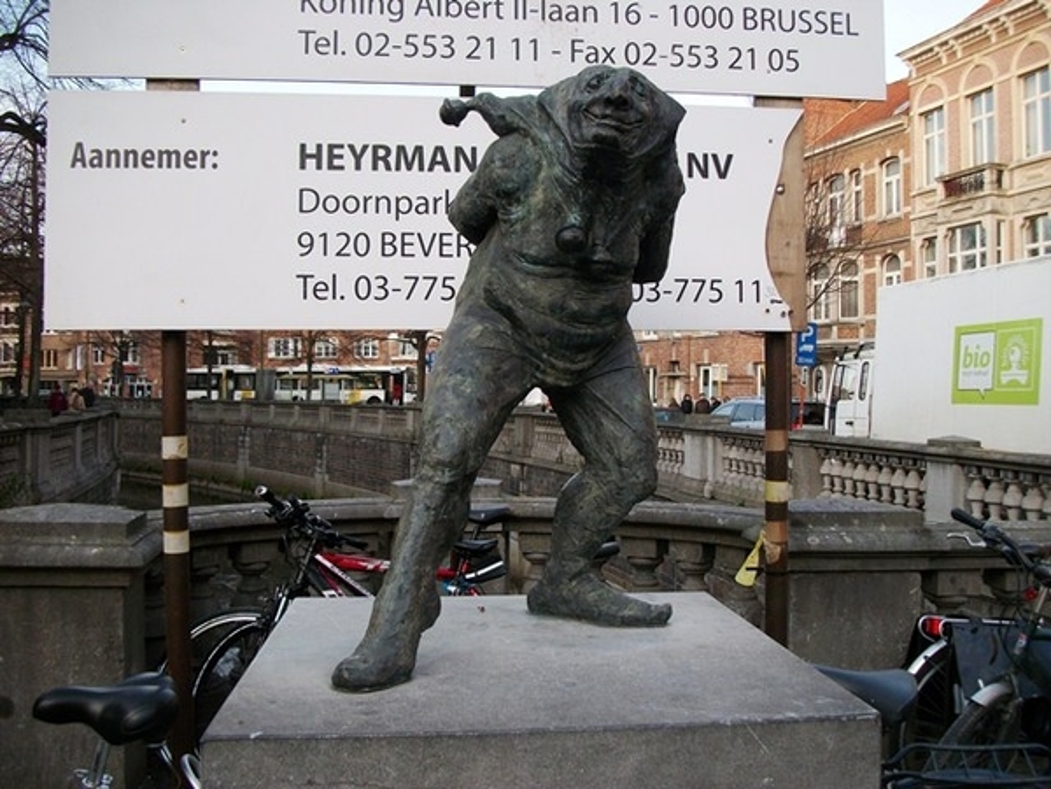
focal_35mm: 32
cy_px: 394
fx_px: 972
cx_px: 526
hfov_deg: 56.8
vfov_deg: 44.2
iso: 80
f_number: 2.9
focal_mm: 5.7
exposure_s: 1/60
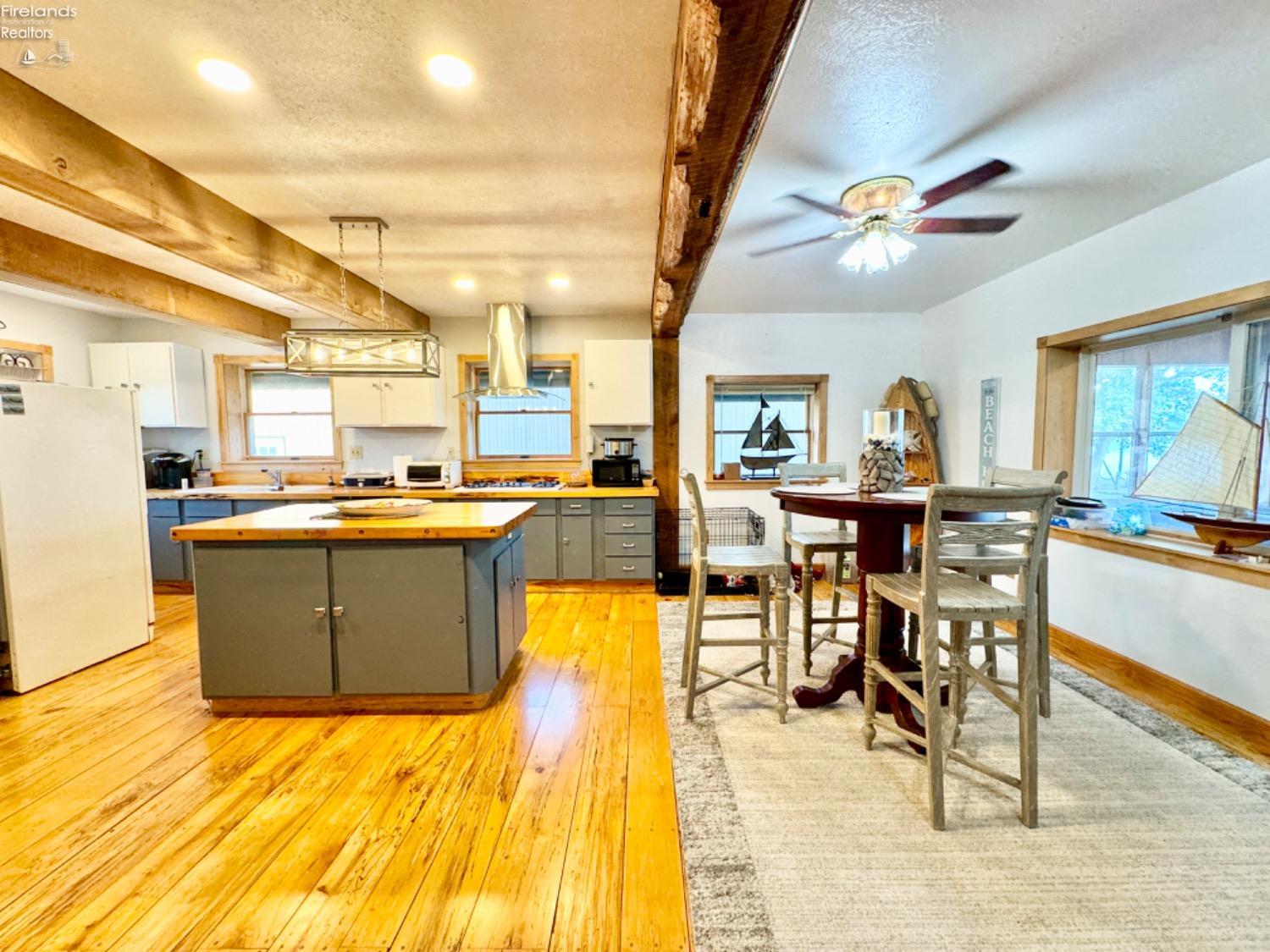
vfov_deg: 85.7
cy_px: 476
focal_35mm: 14
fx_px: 514
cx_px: 635
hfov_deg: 102.1
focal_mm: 2.22
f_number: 2.2
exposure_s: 1/60
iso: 160
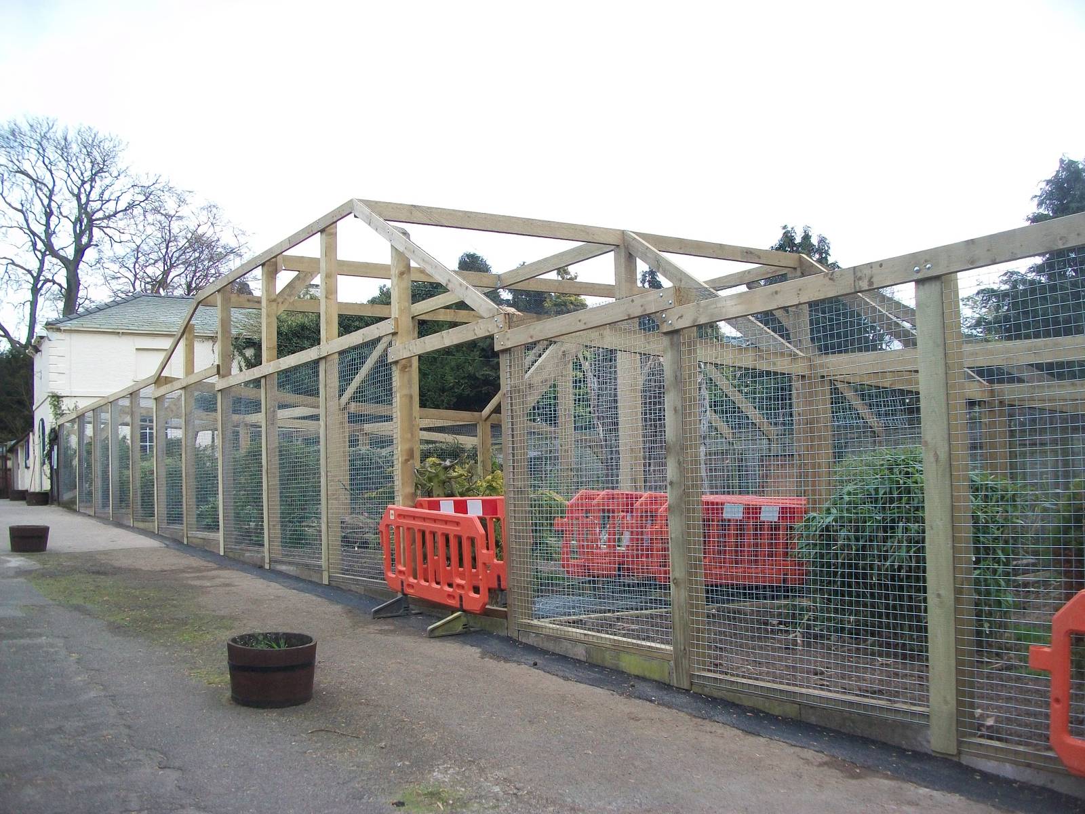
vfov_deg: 44.2
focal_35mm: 32
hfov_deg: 56.8
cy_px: 407
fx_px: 1003
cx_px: 542
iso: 131
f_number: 2.9
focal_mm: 5.7
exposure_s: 1/500
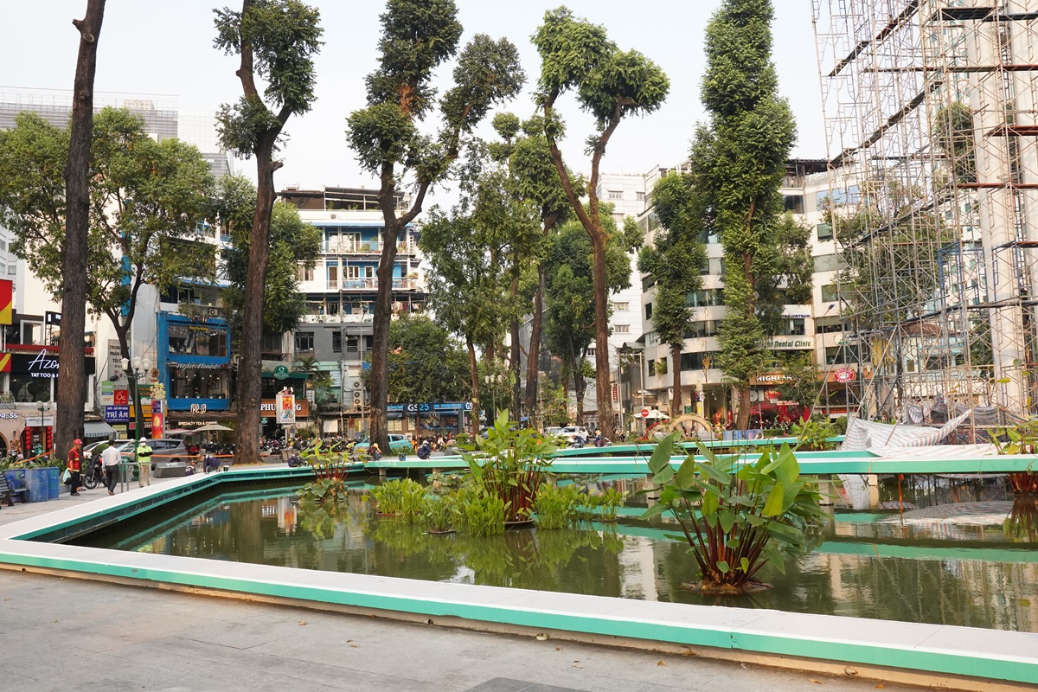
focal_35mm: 30
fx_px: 865
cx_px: 519
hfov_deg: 61.9
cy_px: 346
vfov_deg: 43.6
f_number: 13
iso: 4000
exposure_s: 1/500
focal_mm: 30
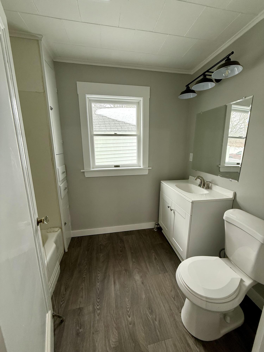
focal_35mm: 14
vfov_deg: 102.1
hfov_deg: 85.7
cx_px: 132
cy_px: 176
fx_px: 142
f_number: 2.2
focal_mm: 2.22
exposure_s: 1/120
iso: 125
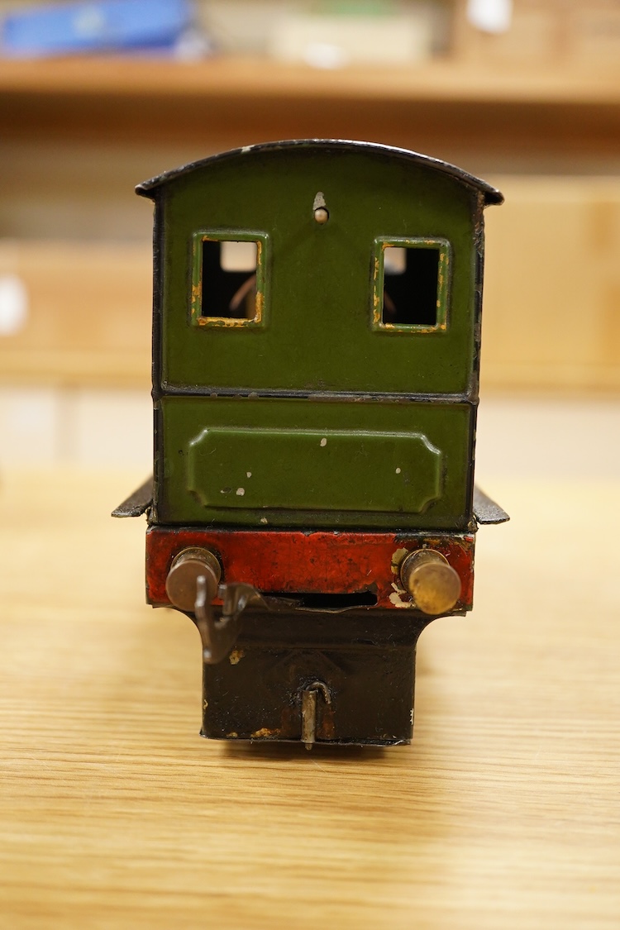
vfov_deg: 43.6
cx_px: 310
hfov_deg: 29.9
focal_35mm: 45
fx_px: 1162
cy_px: 465
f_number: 3.5
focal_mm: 30
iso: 2000
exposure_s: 1/125
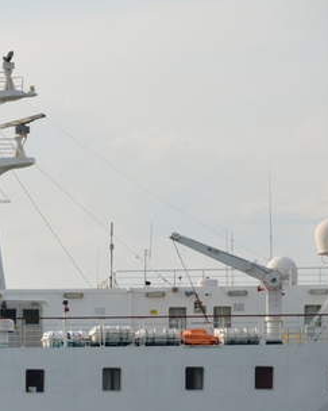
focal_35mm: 307
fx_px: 3728
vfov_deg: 6.3
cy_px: 191
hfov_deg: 5.0
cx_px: -92
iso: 100
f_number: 5.3
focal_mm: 95
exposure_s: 1/320
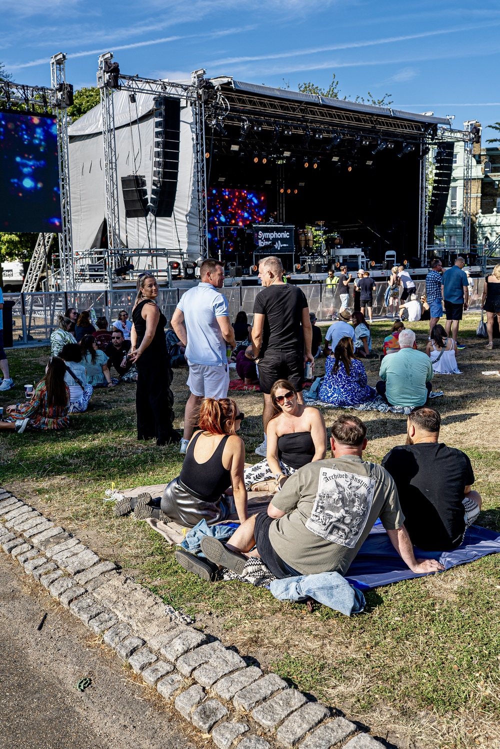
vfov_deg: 57.2
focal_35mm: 33
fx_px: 686
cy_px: 374
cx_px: 250
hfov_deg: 40.0
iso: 80
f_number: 4.5
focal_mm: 33
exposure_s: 1/500
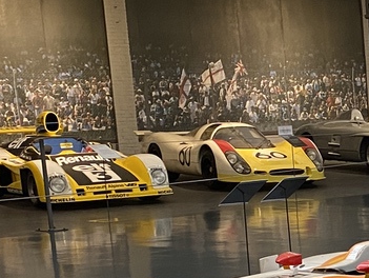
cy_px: 372
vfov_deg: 12.9
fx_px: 1184
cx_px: 612
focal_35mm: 111
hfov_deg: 15.7
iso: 125
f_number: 1.8
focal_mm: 4.25
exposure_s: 1/50
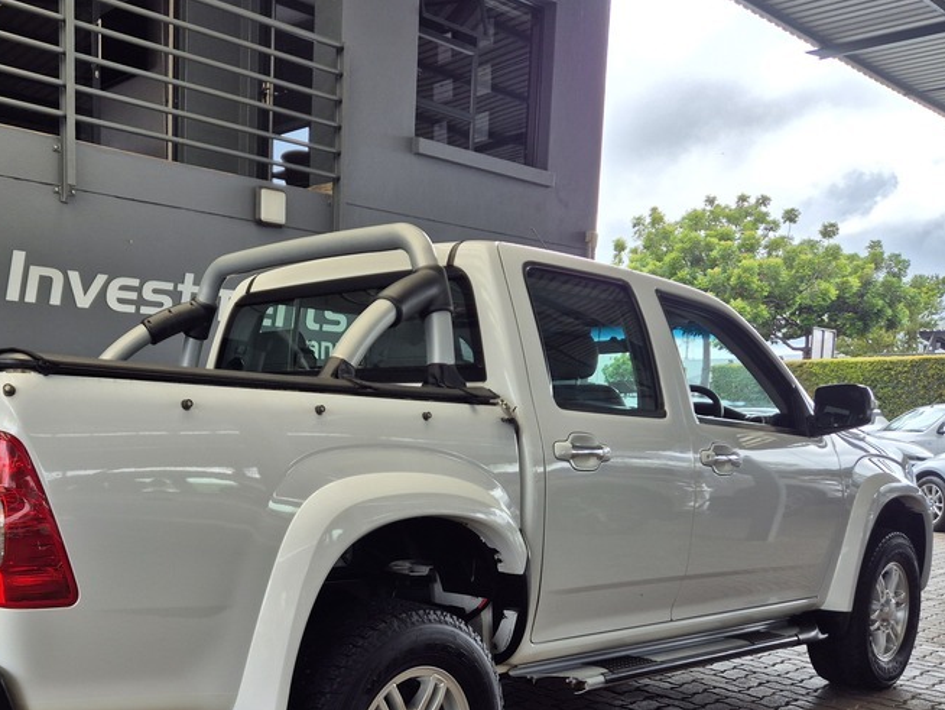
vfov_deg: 39.1
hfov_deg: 50.3
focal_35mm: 36
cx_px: 308
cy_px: 483
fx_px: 983
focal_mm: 5.4
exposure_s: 1/304
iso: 25
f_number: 1.8
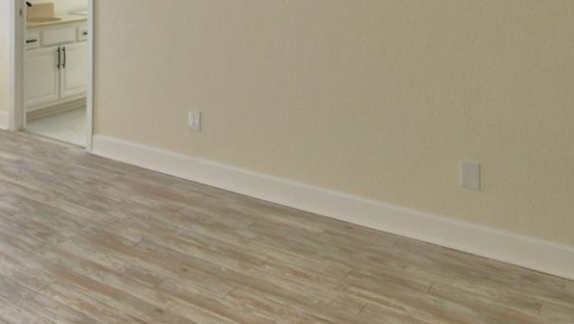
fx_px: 640
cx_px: 27
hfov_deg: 43.0
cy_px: -72
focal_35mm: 42
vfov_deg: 25.3
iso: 200
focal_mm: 10
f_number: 4.5
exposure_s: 1/320
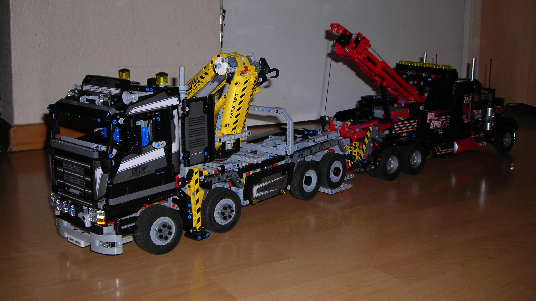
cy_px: 126
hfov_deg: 48.4
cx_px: 267
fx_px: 597
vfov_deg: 28.3
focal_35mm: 42
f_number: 3.2
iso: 50
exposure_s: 1/60.1
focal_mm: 6.3
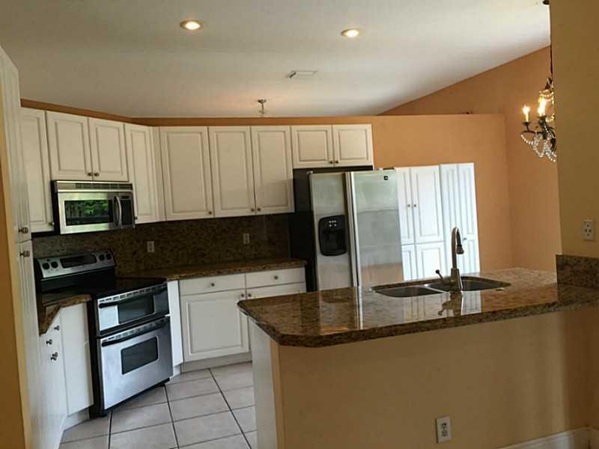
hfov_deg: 61.7
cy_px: 224
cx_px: 300
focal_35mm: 29
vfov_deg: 48.2
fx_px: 502
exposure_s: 1/30
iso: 32
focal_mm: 4.15
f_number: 2.2
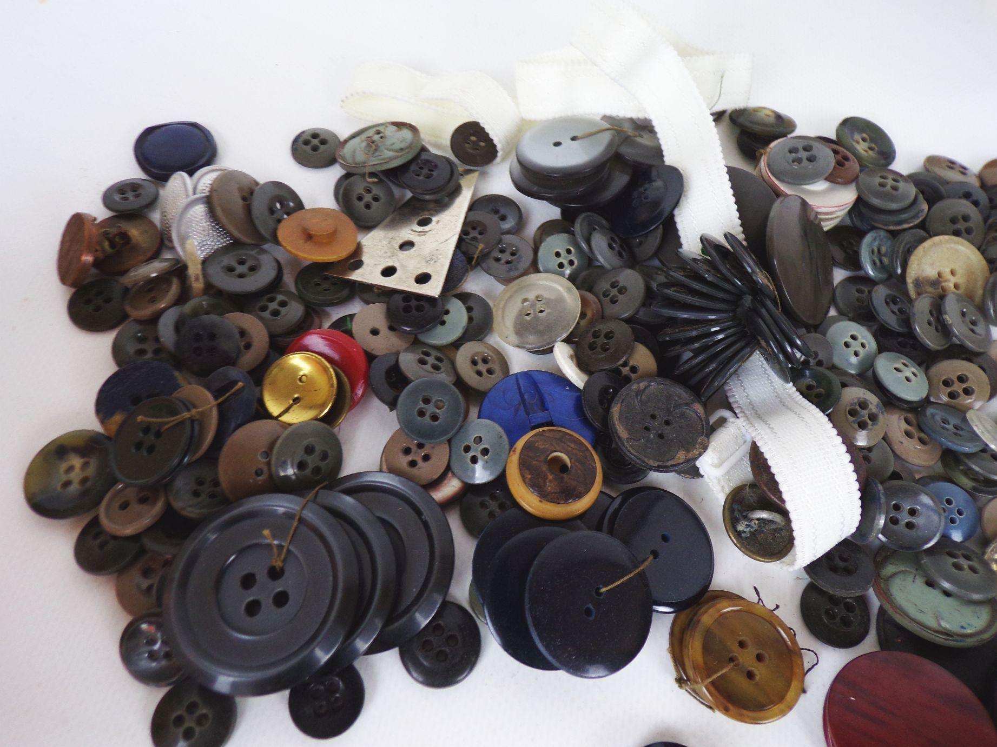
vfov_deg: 56.8
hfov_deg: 71.6
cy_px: 374
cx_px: 498
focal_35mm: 24
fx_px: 691
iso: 139
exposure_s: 1/34
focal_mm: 4.3
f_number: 3
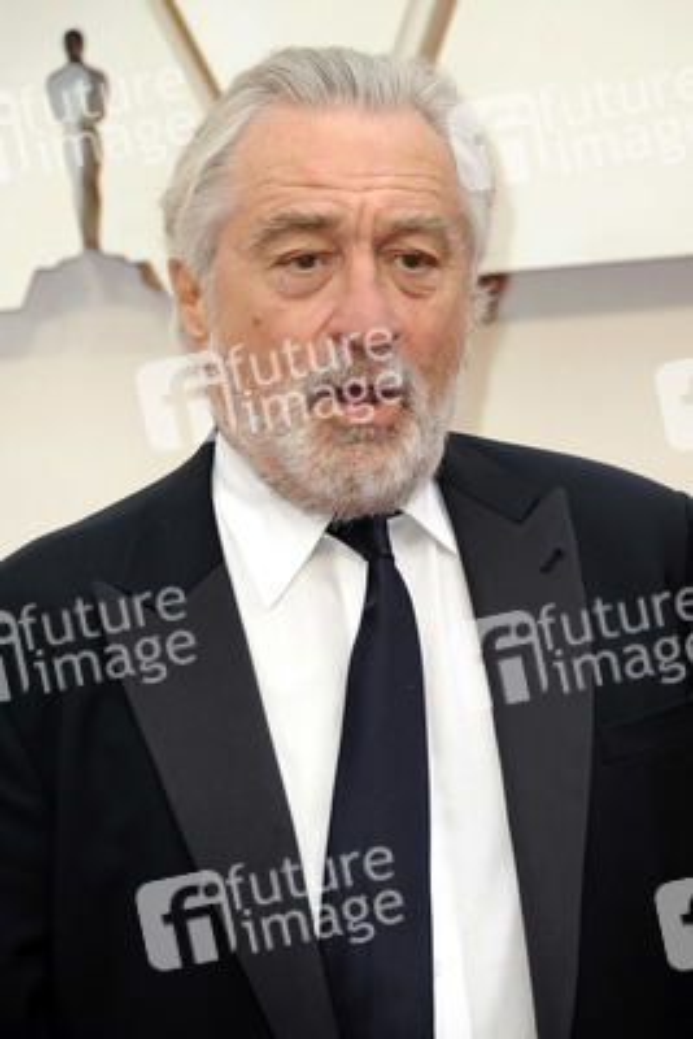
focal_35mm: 230
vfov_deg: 8.9
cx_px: 346
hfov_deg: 6.0
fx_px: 6635
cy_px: 520
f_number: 6.3
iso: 800
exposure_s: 1/200
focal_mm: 230
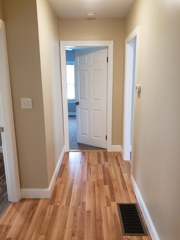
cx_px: 89
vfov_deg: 59.9
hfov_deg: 46.8
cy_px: 132
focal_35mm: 30
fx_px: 208
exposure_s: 1/60
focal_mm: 4.3
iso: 320
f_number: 2.4
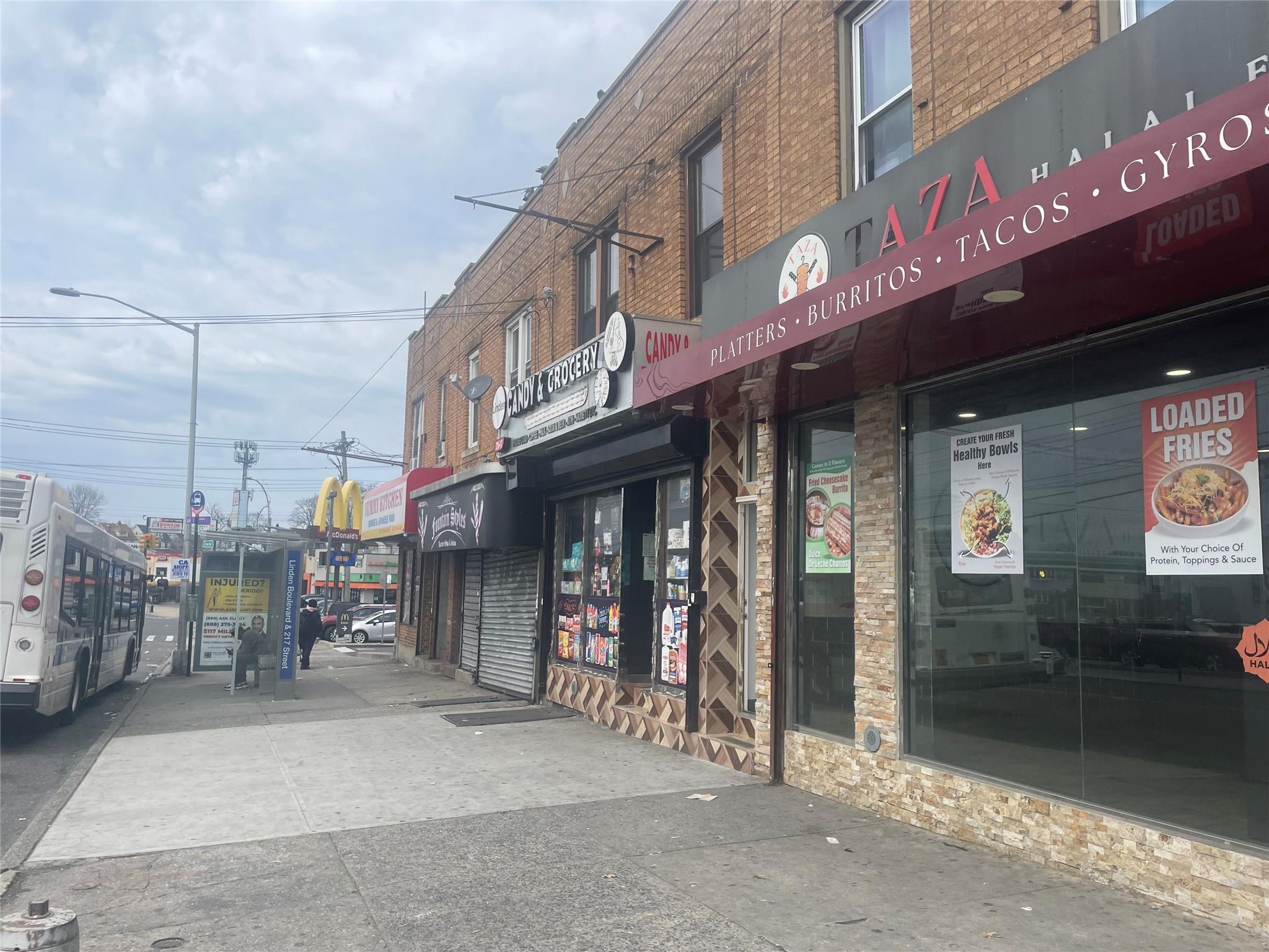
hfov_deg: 67.3
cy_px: 476
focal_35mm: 26
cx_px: 634
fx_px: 953
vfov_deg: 53.1
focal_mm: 4.2
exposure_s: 1/3509
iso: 32
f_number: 1.6
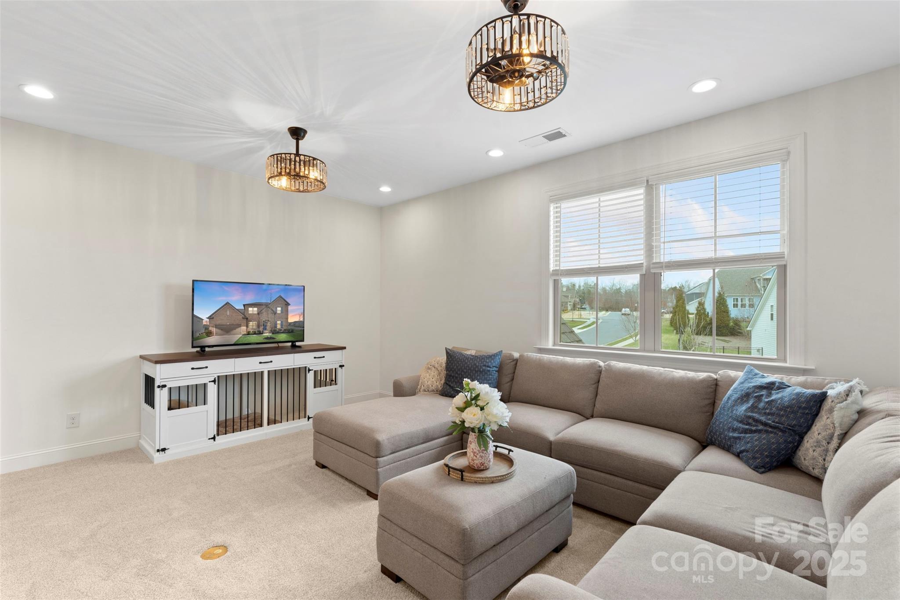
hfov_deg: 96.7
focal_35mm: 16
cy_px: 300
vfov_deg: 73.7
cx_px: 450
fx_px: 400
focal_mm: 16
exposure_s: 1/4
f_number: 10
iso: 500
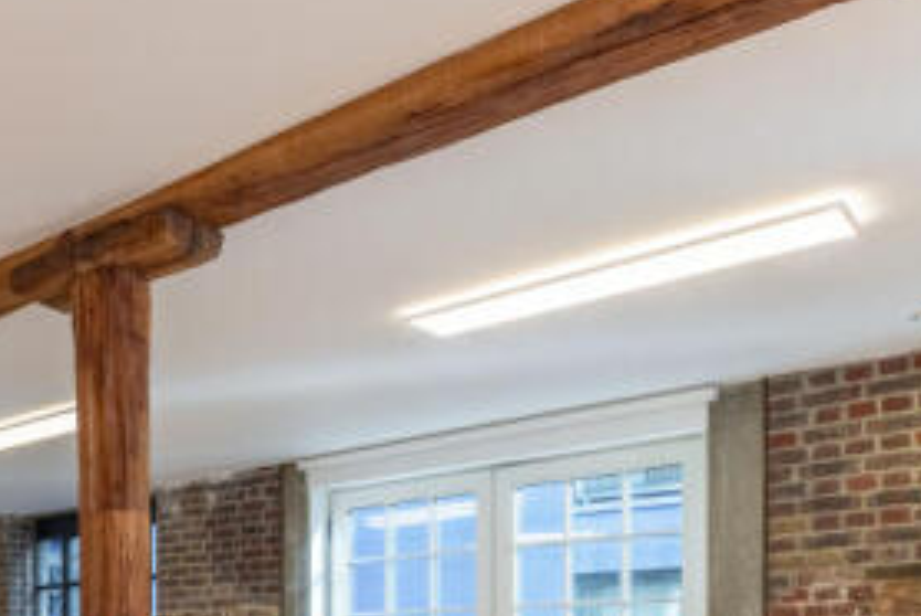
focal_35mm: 40
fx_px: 1024
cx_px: -121
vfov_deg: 30.1
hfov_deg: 38.8
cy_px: 674
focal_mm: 17
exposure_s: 1/400
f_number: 8
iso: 400
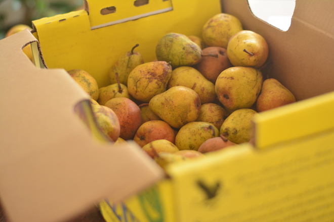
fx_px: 696
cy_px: 111
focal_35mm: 75
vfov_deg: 18.2
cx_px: 167
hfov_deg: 27.0
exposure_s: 1/50
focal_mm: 50
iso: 800
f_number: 2
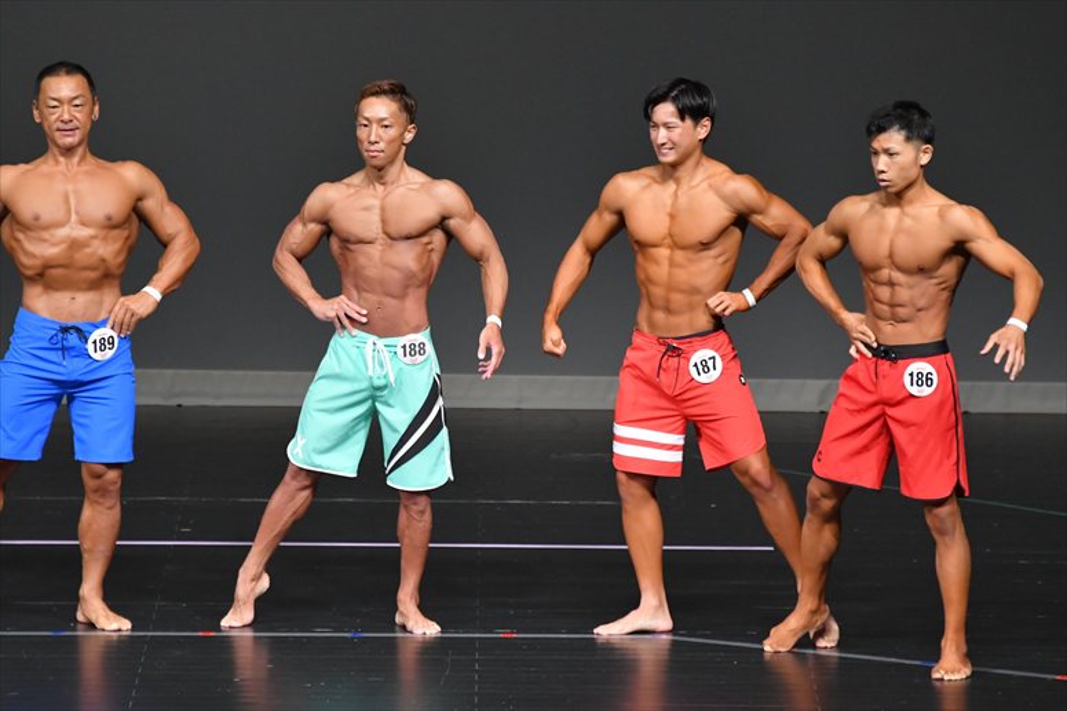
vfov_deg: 4.4
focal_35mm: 315
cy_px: 356
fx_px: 9332
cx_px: 534
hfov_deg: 6.5
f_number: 5.6
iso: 4000
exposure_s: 1/400
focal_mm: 210
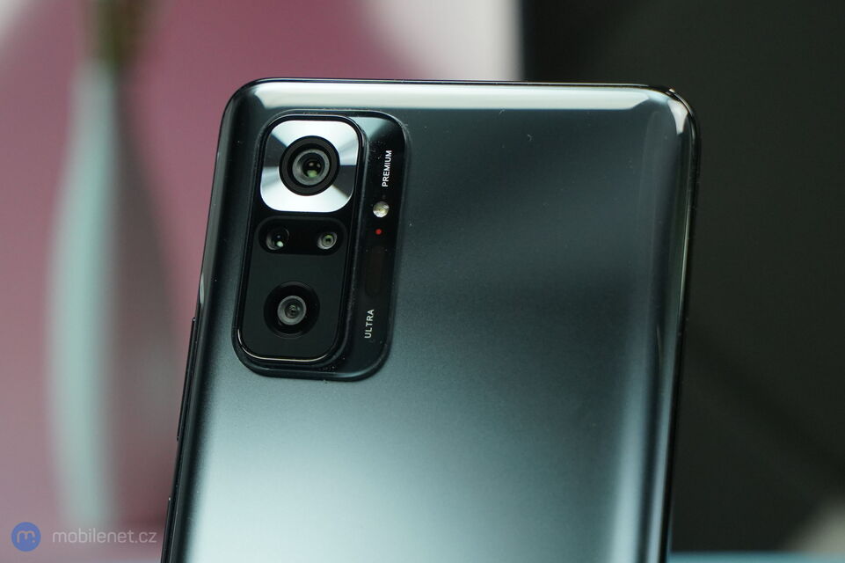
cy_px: 282
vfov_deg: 19.4
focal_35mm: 70
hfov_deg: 28.9
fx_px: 1642
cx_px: 422
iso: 2500
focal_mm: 70
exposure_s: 1/200
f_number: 8
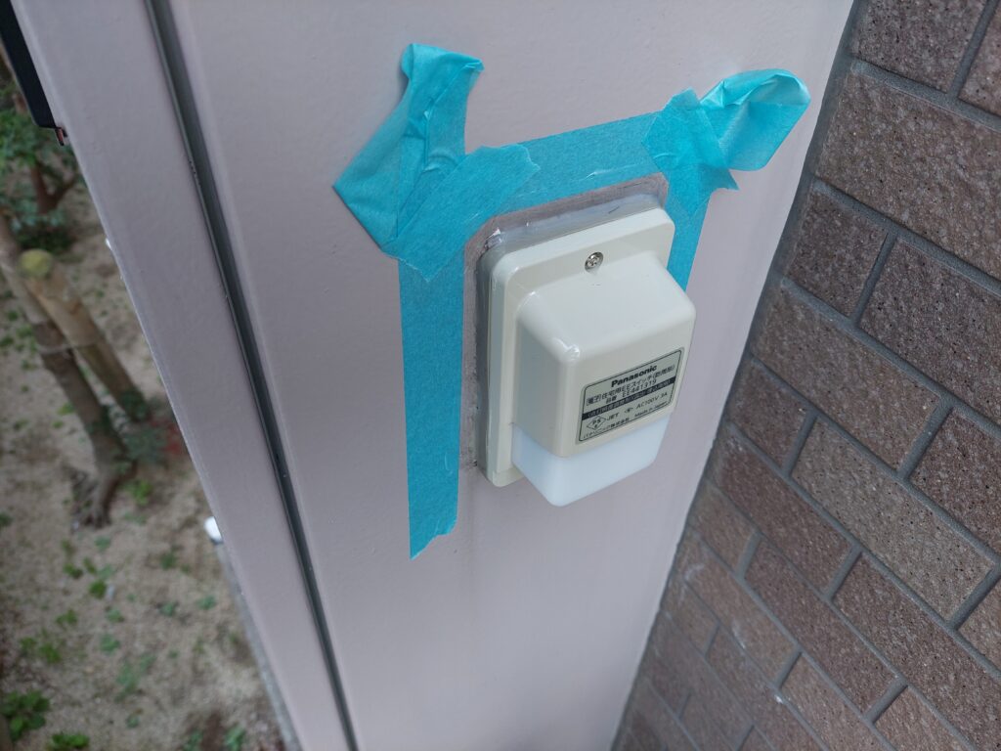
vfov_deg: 56.8
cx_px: 500
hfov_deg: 71.6
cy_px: 376
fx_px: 694
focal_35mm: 24
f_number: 1.8
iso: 125
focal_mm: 5.23
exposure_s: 1/60
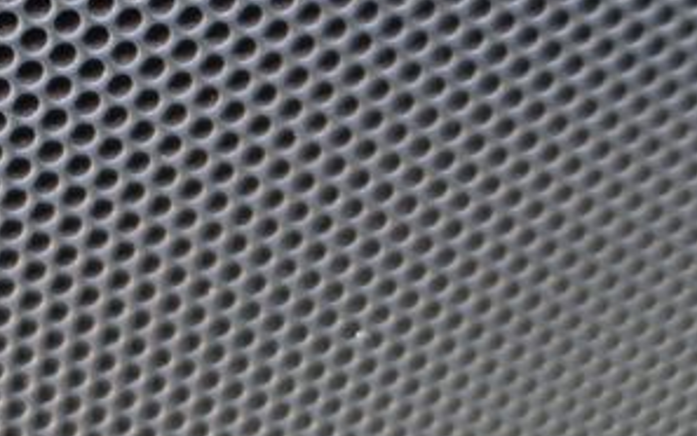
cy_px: -164
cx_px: -167
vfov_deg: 14.7
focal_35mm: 84
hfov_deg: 22.5
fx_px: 1597
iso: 500
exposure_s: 1/100
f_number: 1.8
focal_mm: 5.4
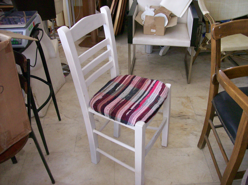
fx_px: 258
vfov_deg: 39.6
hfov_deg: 51.4
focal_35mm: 36
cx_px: 124
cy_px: 92
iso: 148
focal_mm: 6
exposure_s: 1/32
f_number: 2.7
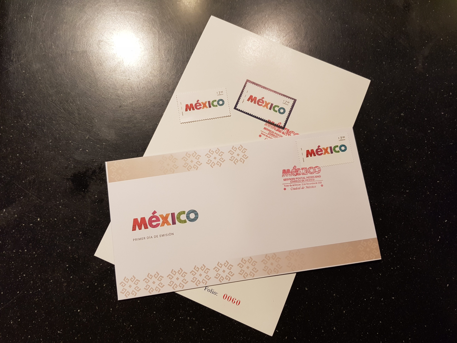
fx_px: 343
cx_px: 228
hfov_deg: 67.3
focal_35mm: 26
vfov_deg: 53.1
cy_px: 172
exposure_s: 1/60
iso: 100
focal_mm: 4.3
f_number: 1.7
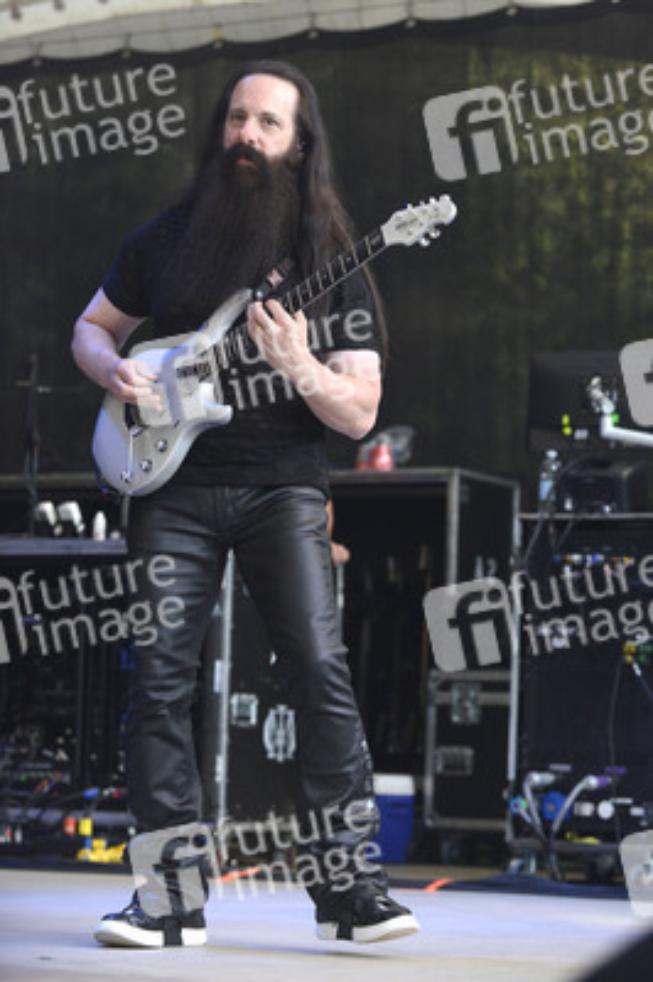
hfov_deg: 13.0
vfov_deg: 19.5
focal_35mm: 105
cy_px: 491
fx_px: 2862
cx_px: 326
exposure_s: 1/640
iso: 1000
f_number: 4.5
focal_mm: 105
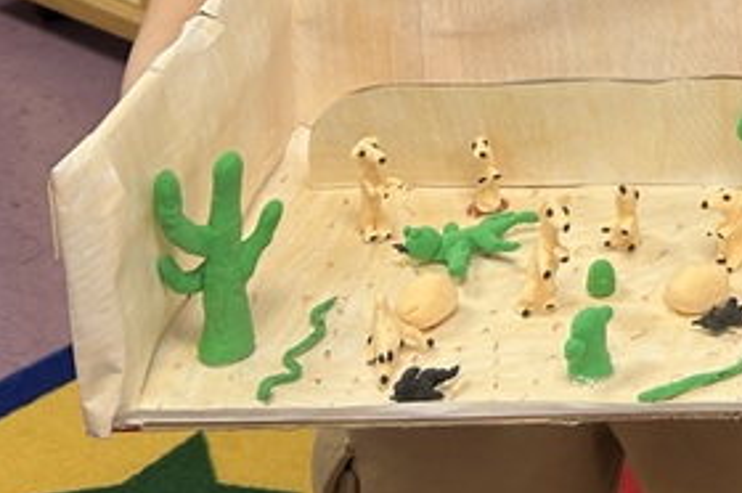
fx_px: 2038
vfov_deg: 12.6
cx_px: 1140
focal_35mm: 99
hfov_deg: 18.2
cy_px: -390
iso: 100
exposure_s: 1/120
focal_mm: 5.7
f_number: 1.5
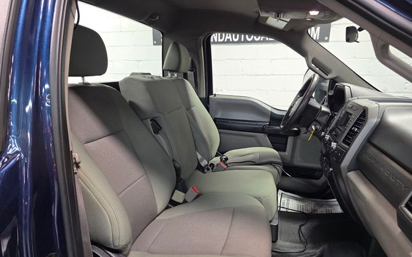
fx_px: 281
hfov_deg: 72.5
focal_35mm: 25
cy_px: 156
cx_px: 203
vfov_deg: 48.9
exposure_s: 1/120
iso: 320
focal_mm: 6.3
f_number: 1.7
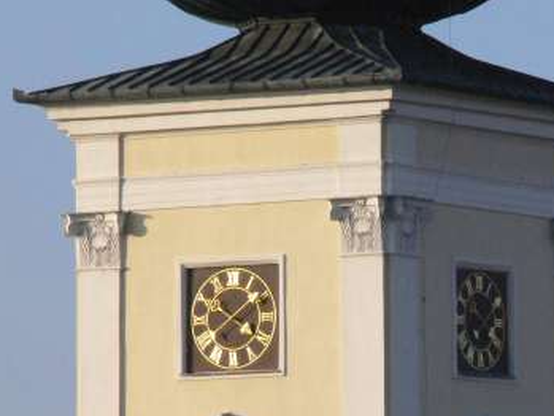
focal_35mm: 786
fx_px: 12584
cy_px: 337
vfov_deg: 1.9
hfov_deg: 2.5
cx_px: 385
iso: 400
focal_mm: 88.8
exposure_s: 1/800
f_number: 8
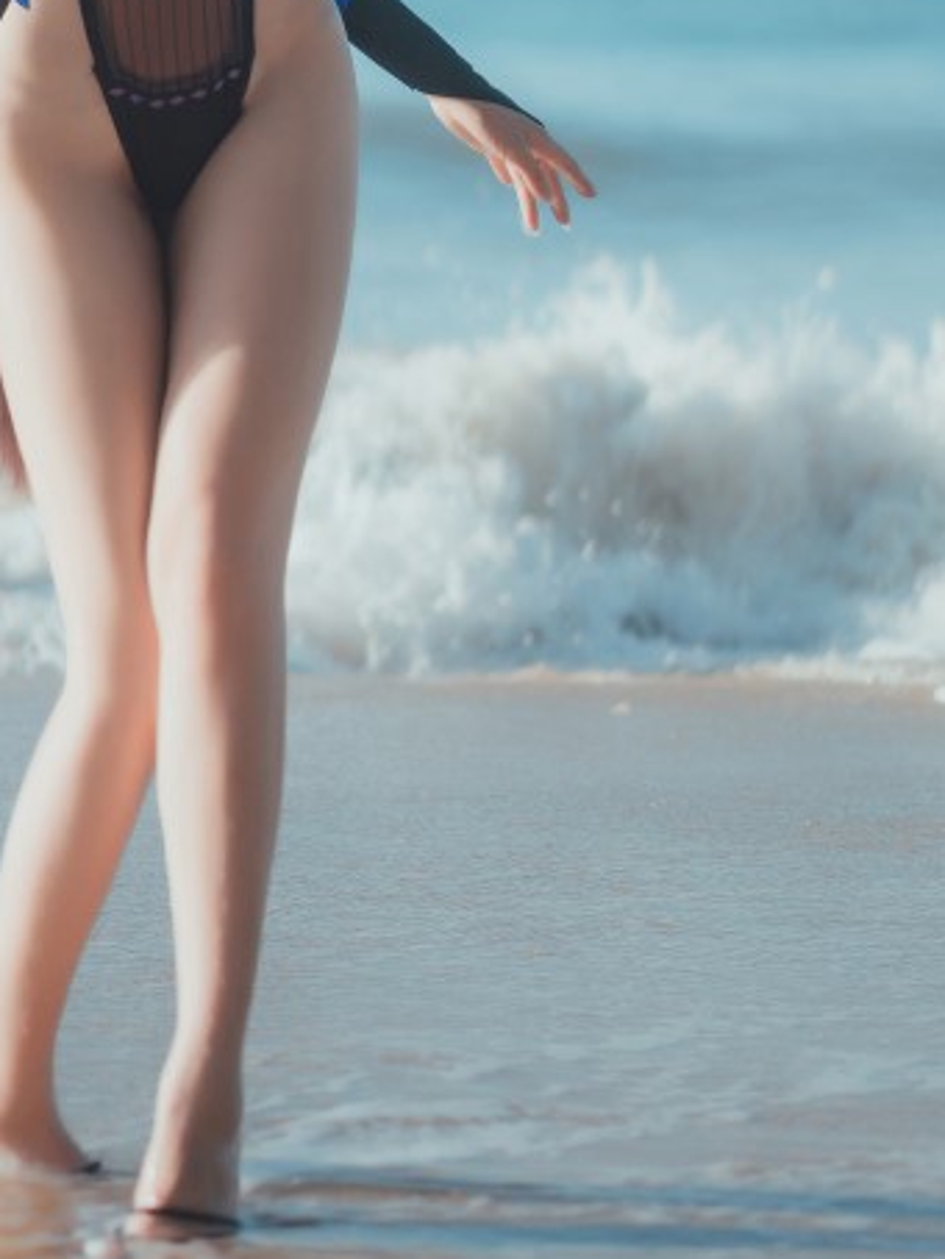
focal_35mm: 140
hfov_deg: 10.5
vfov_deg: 13.9
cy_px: 26
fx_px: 5094
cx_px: 111
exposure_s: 1/8000
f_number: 1.8
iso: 100
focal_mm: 55
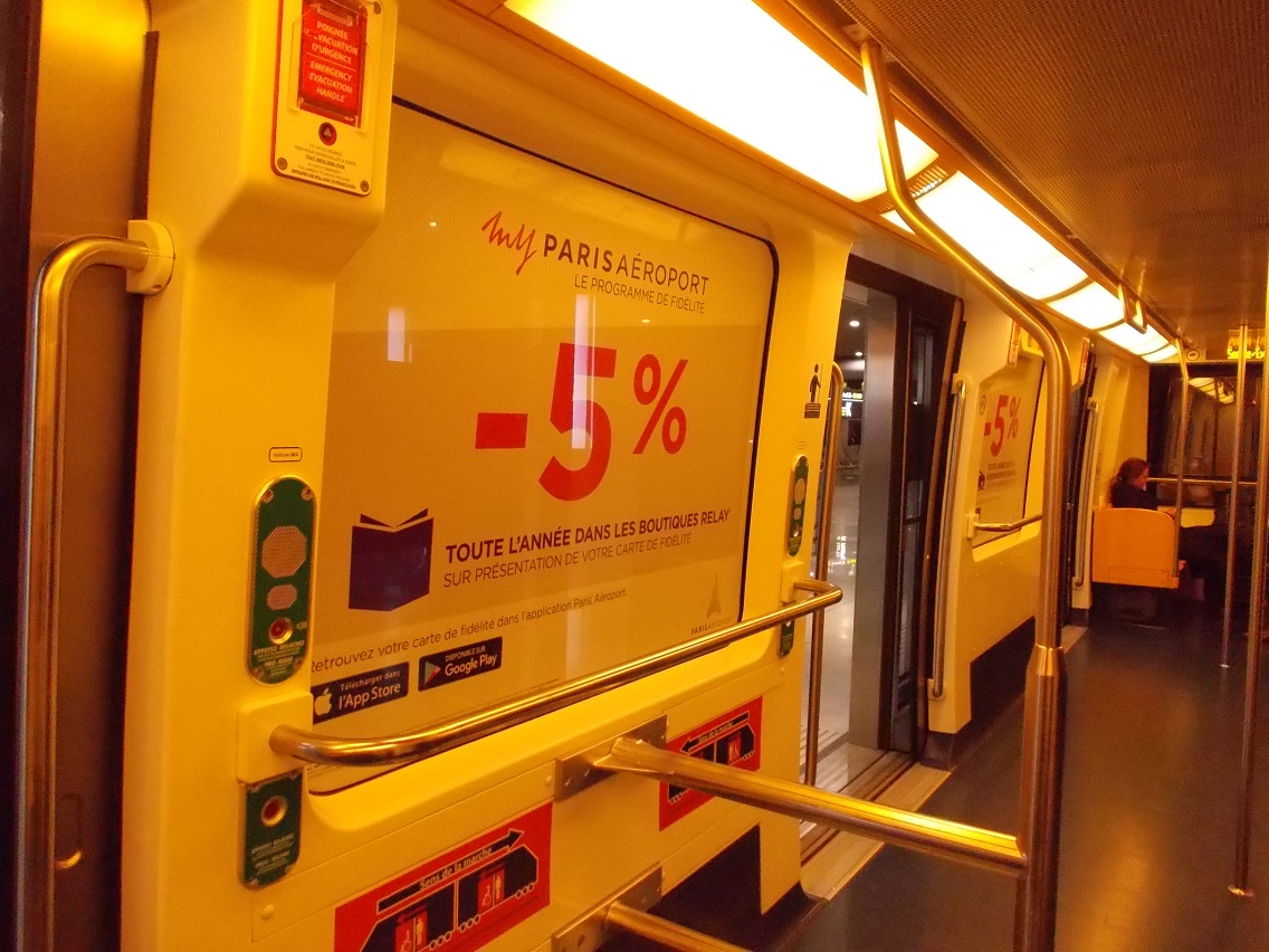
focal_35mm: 26
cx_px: 634
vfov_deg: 53.1
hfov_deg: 67.3
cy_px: 476
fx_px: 953
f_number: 3.2
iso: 800
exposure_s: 1/80
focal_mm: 4.6
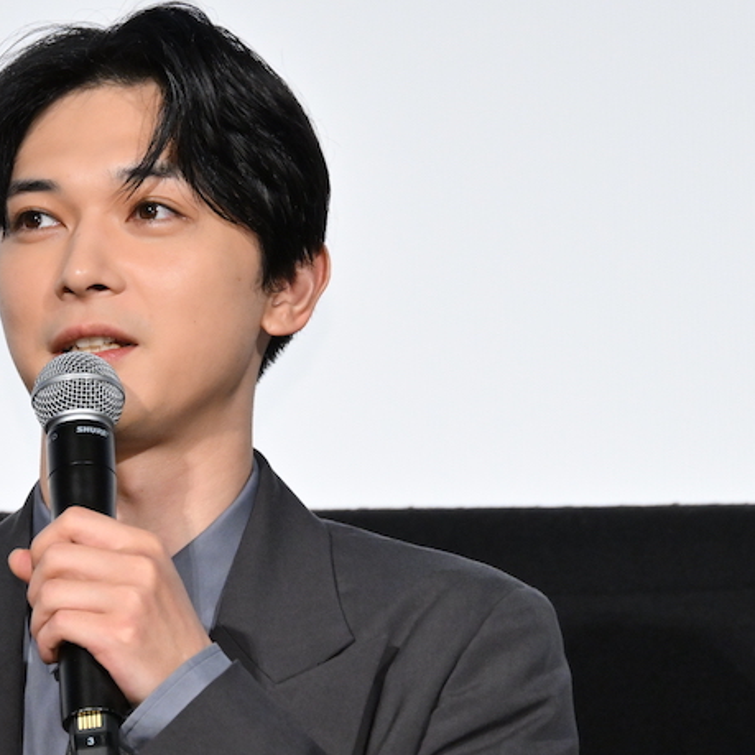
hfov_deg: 5.3
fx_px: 8217
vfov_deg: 5.3
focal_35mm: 333
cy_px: 424
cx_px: 128
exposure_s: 1/200
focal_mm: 150
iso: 3200
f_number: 6.3
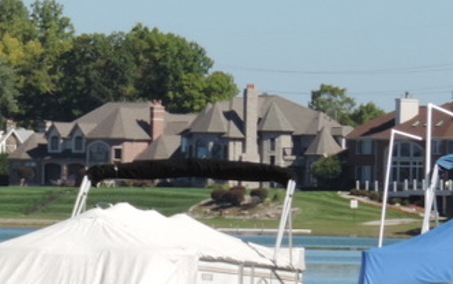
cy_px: 371
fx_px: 6251
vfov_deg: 2.6
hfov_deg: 4.1
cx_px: -161
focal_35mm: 506
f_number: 4.4
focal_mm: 27.6
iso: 80
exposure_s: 1/500
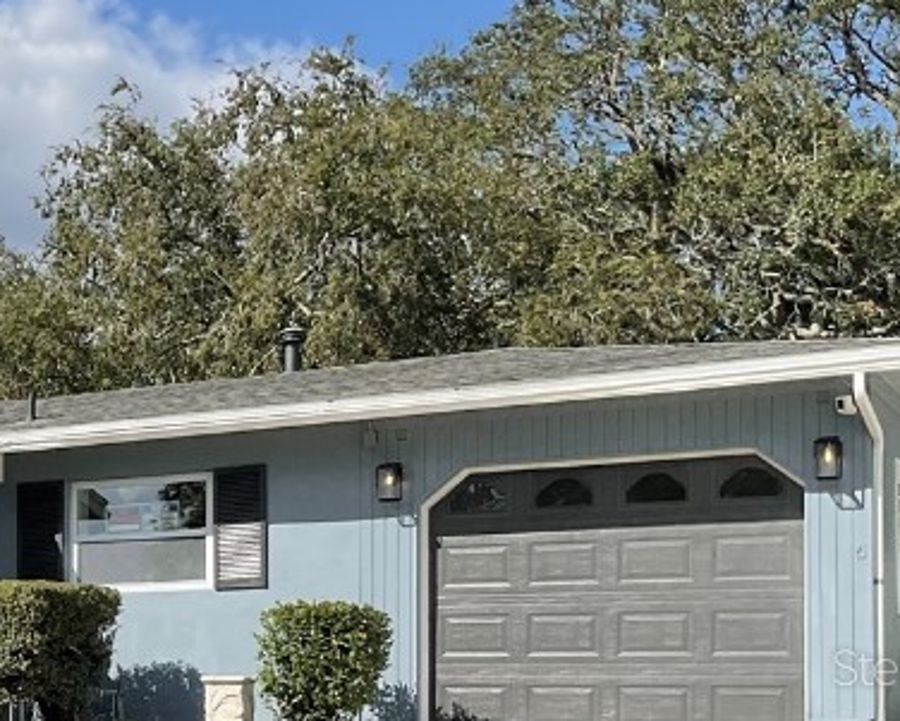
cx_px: -168
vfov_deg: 19.5
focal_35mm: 77
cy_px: 666
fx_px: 2052
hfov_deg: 22.8
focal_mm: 3
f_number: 1.8
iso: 16
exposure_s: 1/1626
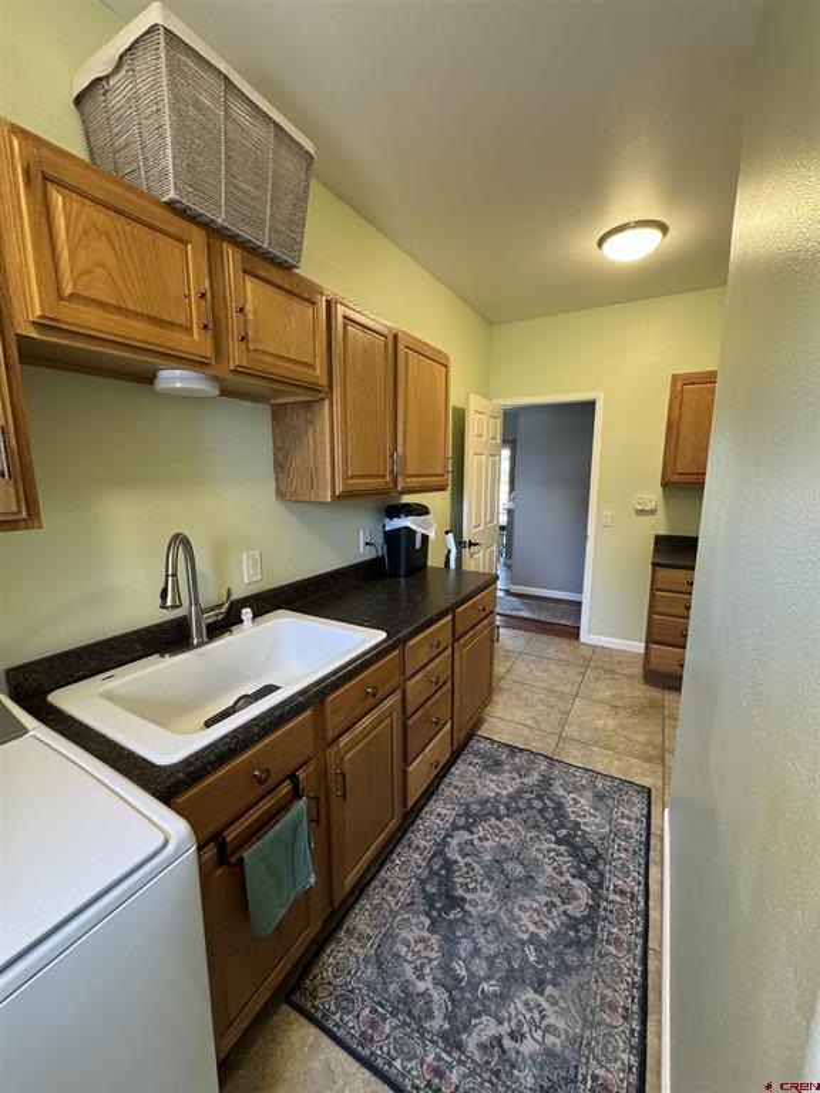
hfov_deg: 85.7
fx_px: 442
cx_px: 410
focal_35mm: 14
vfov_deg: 102.1
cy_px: 546
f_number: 2.2
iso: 200
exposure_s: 1/60
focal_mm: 2.22
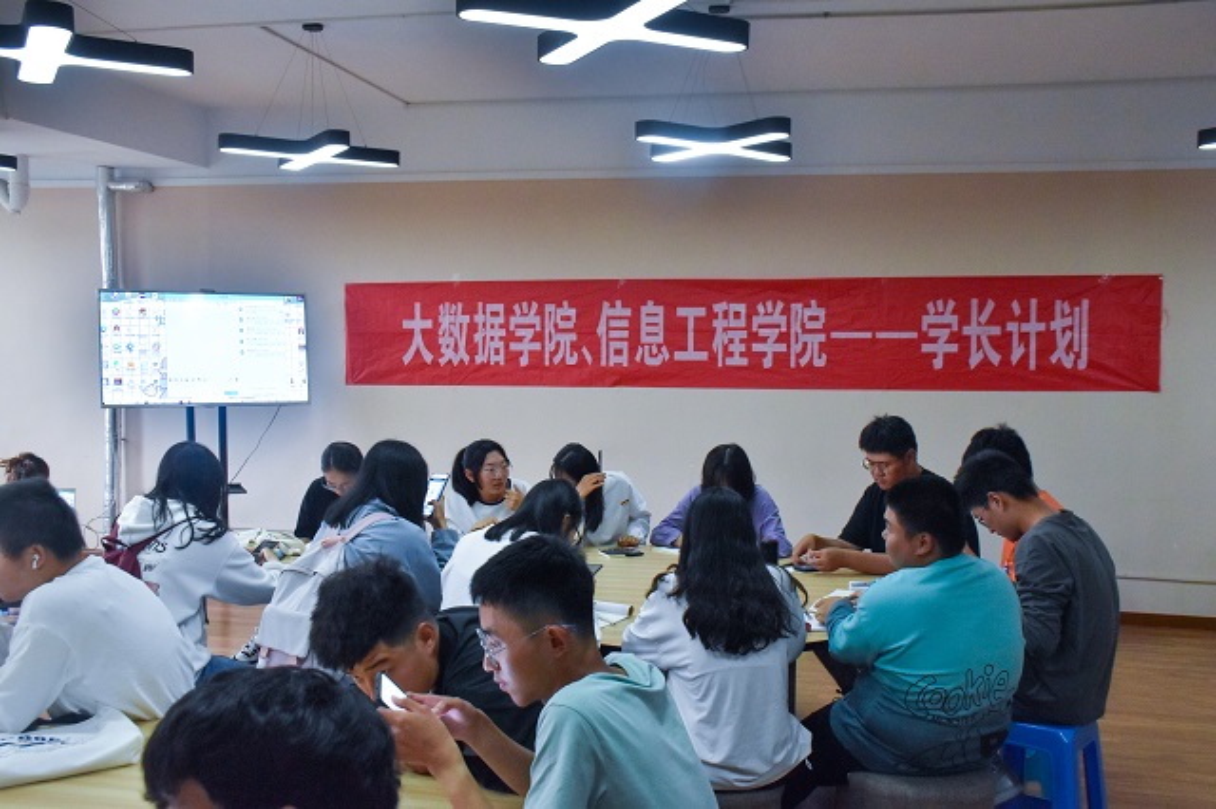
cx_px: 608
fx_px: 1165
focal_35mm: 34
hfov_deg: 55.1
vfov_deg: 38.3
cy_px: 404
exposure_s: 1/80
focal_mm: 23
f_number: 8
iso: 1600
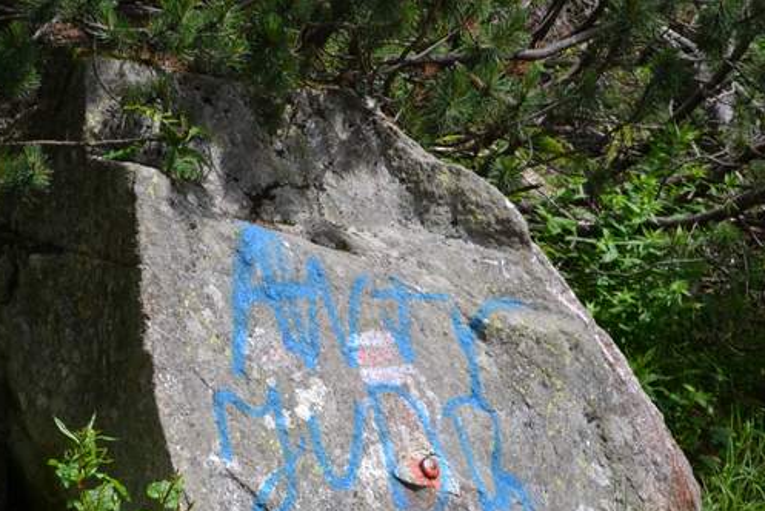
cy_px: 409
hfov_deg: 15.4
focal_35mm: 133
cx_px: 325
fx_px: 2824
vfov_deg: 10.3
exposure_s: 1/1000
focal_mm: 55
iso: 400
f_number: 5.6
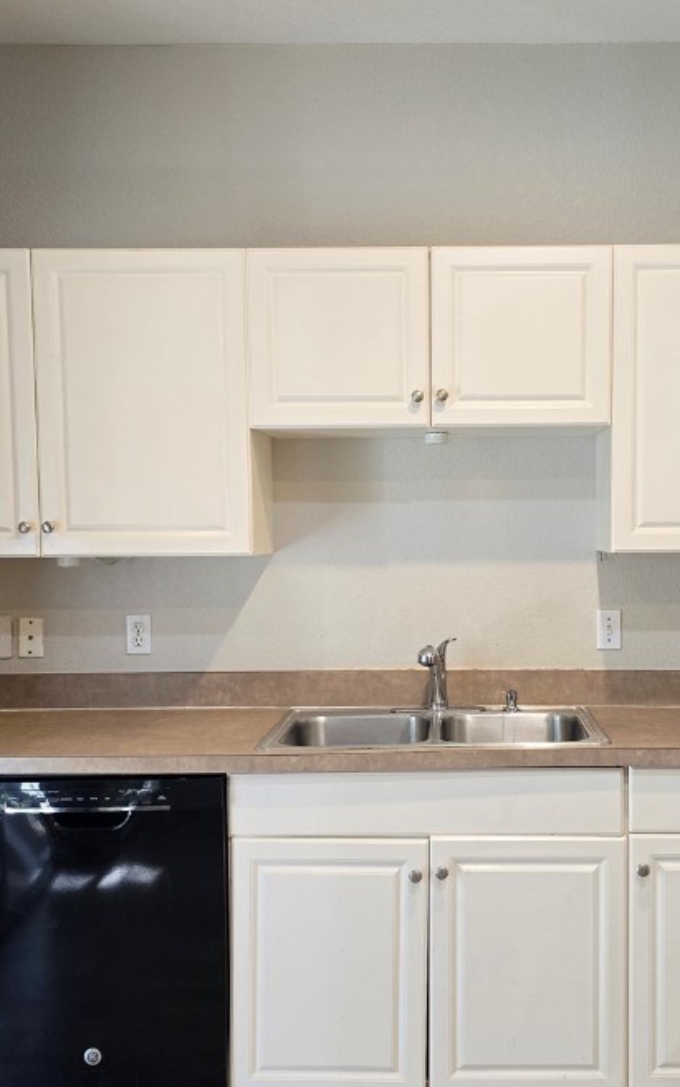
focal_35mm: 38
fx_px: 1126
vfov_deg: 51.5
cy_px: 572
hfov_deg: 33.4
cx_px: 442
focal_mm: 6.3
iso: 320
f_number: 1.7
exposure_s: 1/120
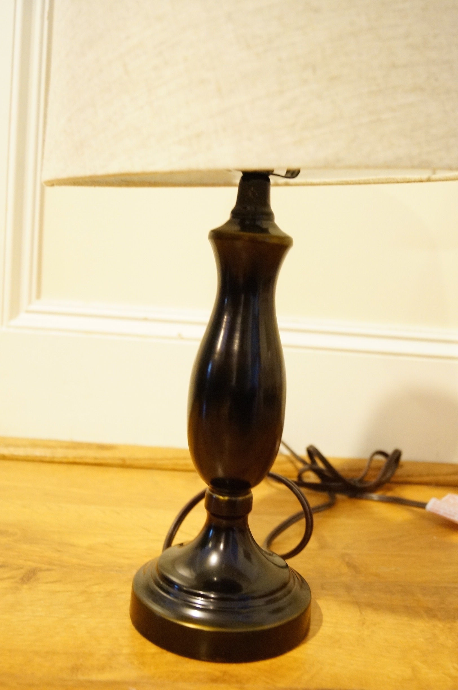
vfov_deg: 53.2
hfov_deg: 36.8
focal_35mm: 36
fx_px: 689
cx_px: 229
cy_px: 345
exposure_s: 1/15
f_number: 4
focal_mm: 24
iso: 3200
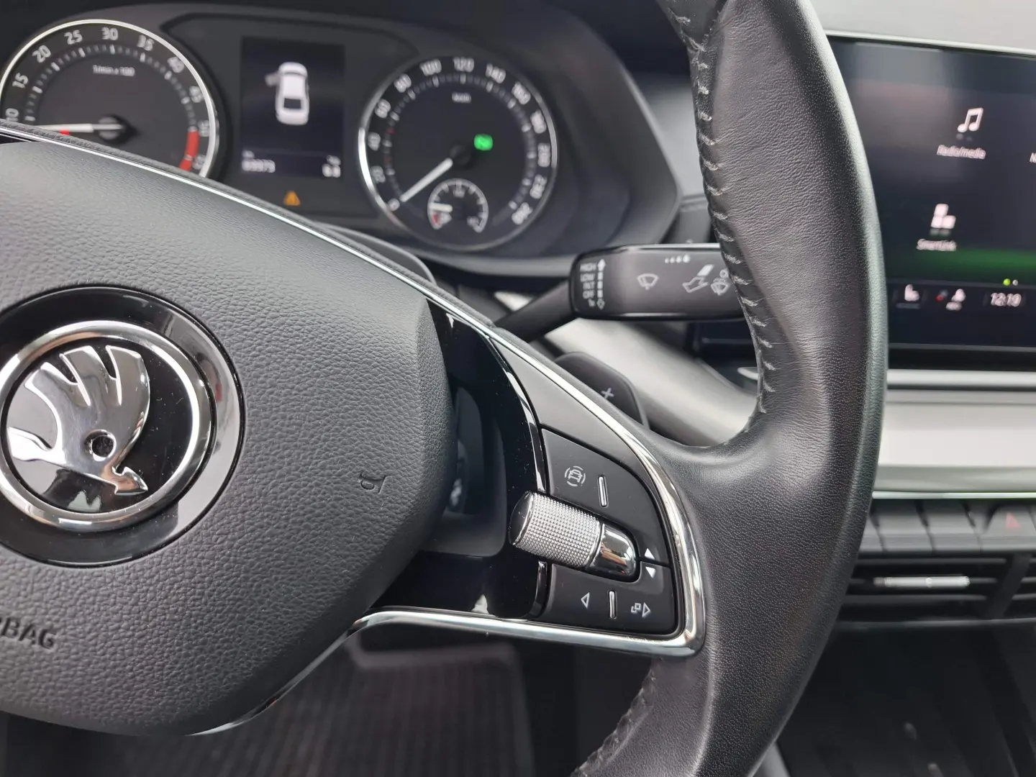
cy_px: 388
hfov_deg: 73.9
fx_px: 688
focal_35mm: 23
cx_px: 518
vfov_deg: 58.9
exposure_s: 1/100
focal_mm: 5.54
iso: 64
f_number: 1.8
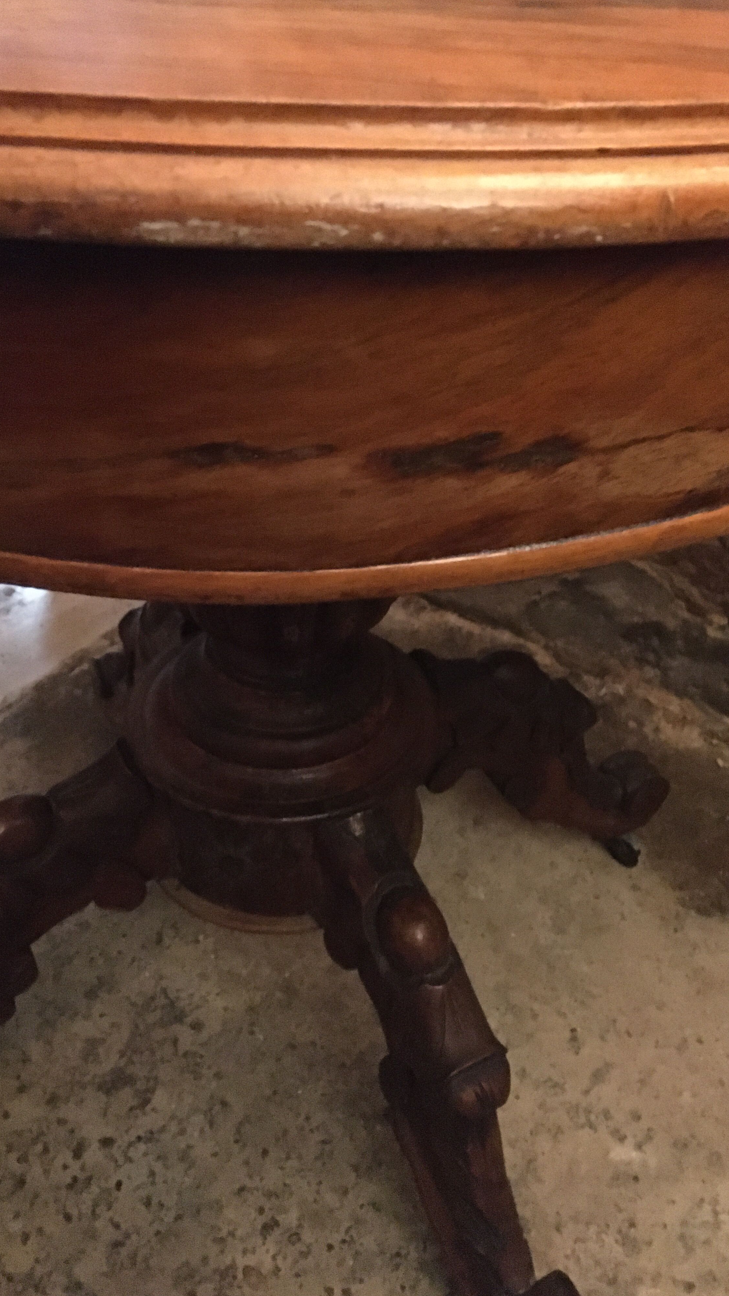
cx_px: 407
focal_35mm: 32
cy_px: 648
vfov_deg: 61.0
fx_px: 1100
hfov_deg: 36.6
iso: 1250
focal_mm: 4.15
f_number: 2.2
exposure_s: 1/17
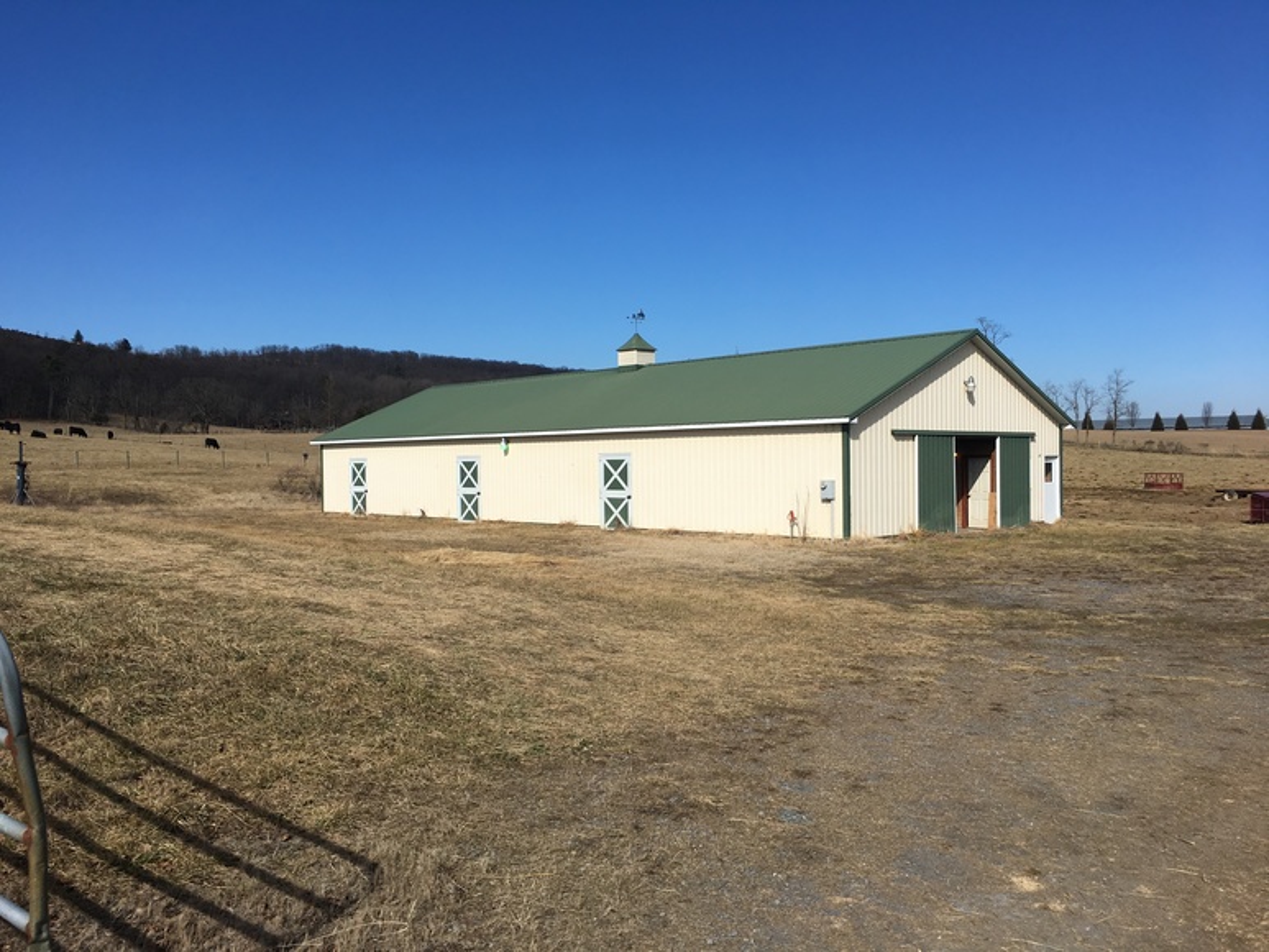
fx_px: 1063
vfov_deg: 48.2
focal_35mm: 29
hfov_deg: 61.7
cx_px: 634
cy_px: 476
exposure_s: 1/2747
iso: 25
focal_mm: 4.15
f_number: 2.2
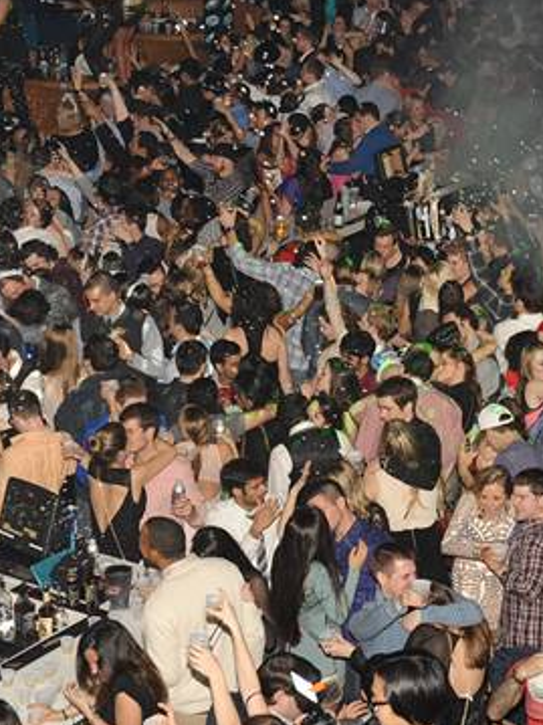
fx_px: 2156
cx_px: 438
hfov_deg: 14.3
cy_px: 361
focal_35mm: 103
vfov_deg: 19.1
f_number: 5.6
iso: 3200
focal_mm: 70
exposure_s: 1/180
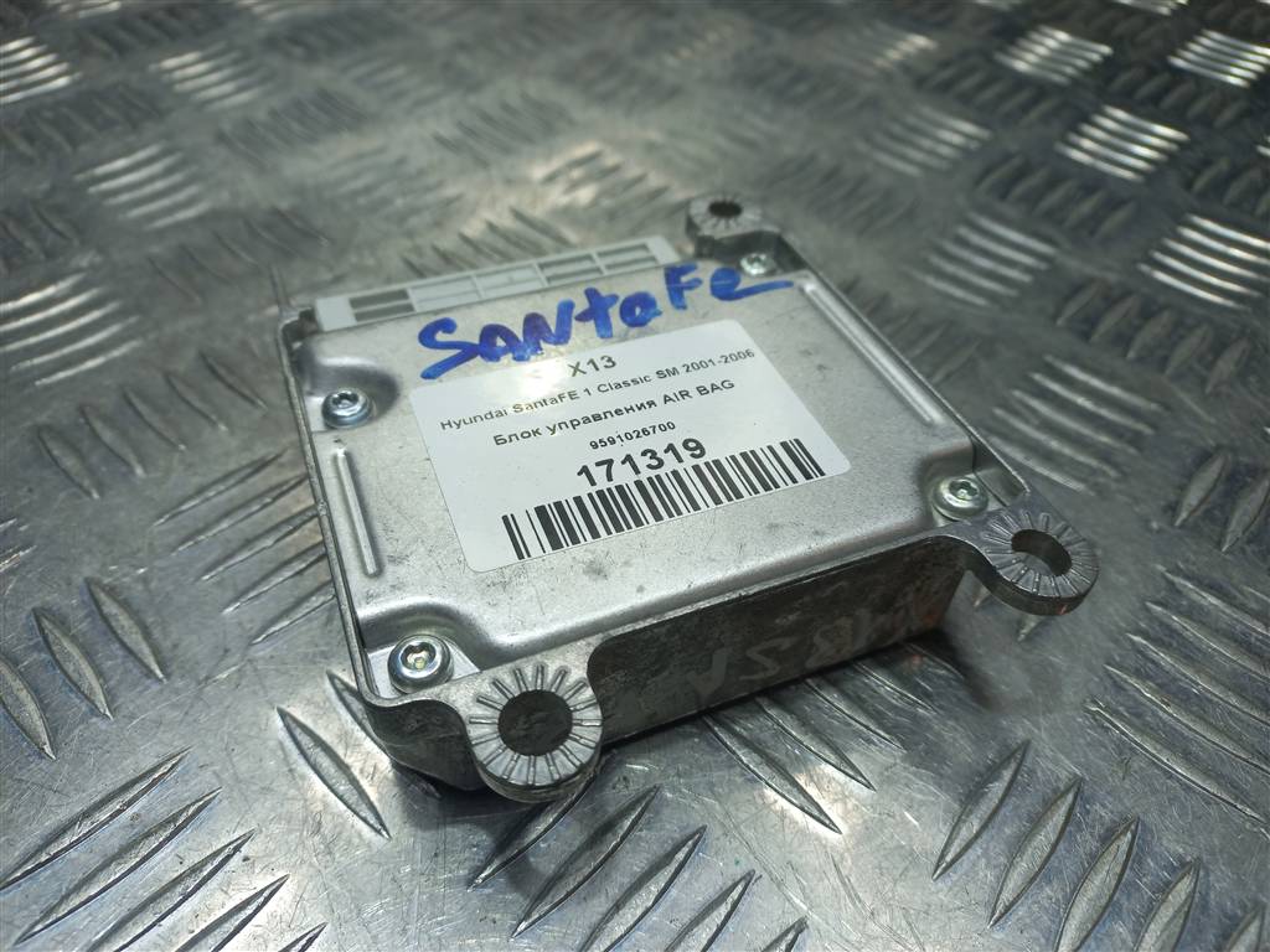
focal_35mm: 25
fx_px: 917
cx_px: 635
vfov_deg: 54.9
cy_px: 476
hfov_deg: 69.4
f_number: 1.8
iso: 25
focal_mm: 4.6
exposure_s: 1/100
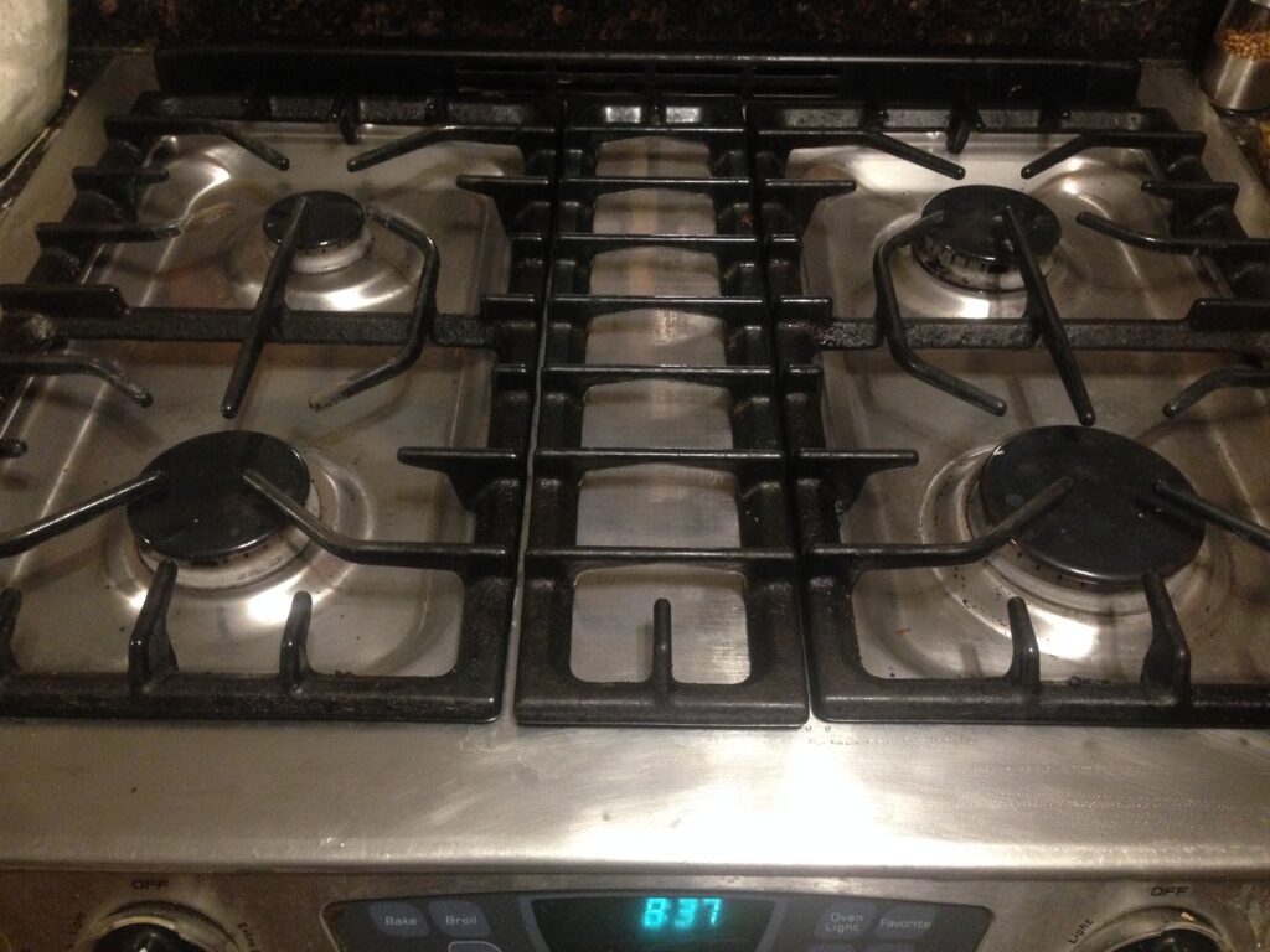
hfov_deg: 55.4
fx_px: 1211
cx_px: 635
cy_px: 476
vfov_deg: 42.9
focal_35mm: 33
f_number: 2.4
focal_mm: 4.12
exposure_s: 1/15
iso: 400
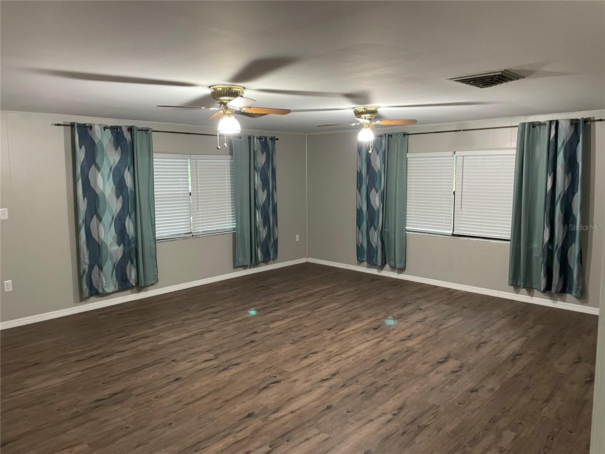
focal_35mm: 26
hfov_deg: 67.3
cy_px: 227
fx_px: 454
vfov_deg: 53.1
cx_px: 302
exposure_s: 1/40
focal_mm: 4.2
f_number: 1.6
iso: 400
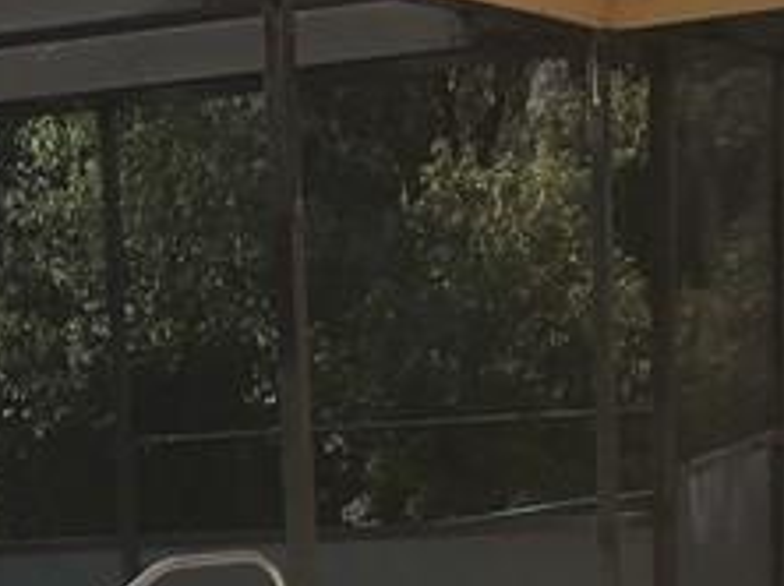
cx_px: -25
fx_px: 3032
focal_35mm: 134
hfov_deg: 14.5
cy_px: 1052
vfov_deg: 10.4
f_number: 2.2
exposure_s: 1/818
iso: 25
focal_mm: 4.15
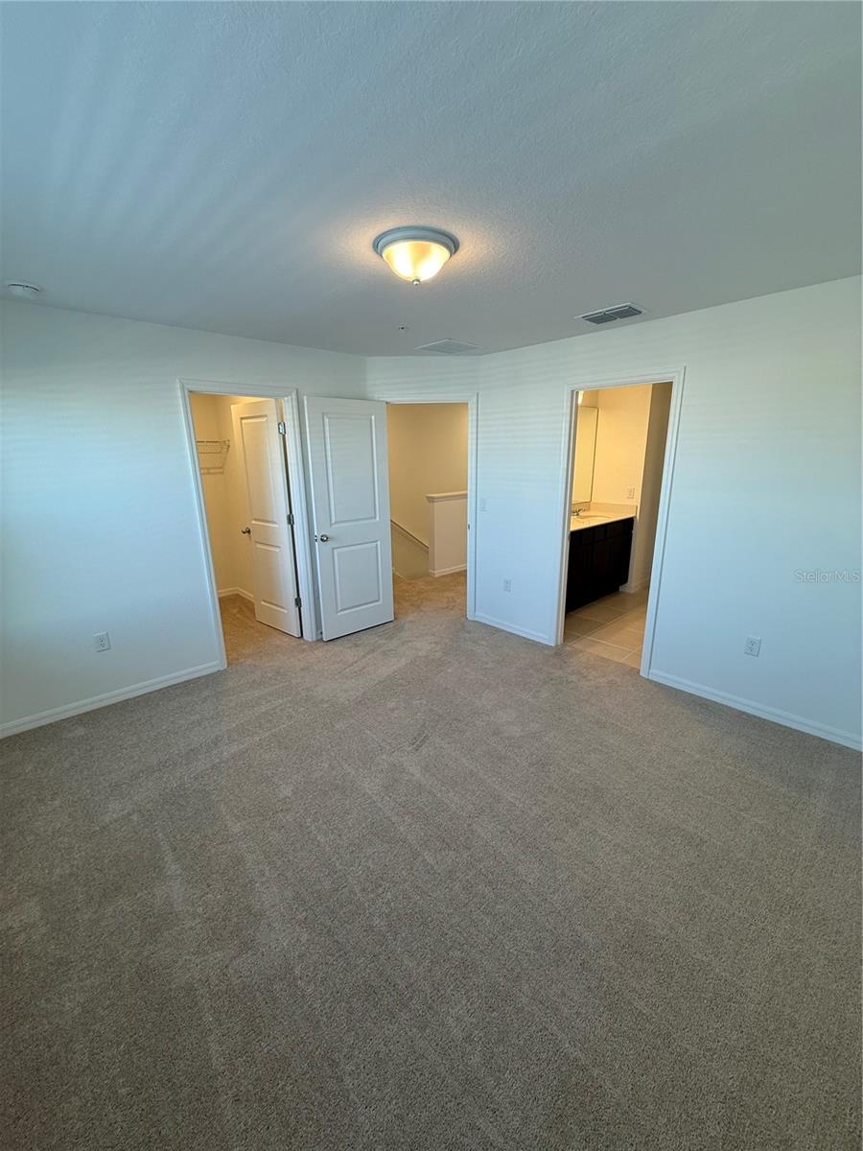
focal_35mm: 14
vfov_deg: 102.1
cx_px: 432
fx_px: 465
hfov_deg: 85.7
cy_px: 576
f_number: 2.2
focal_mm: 2.22
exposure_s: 1/120
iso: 100
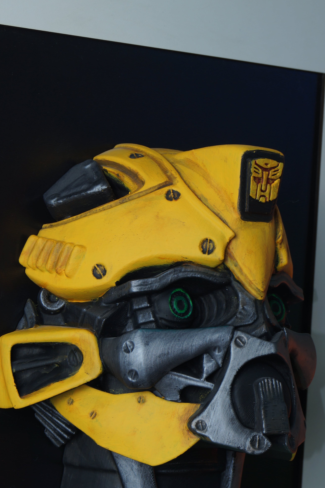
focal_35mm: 115
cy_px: 314
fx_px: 1555
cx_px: 143
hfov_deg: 11.9
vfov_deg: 17.8
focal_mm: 55
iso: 100
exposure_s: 1/2.5
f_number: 10
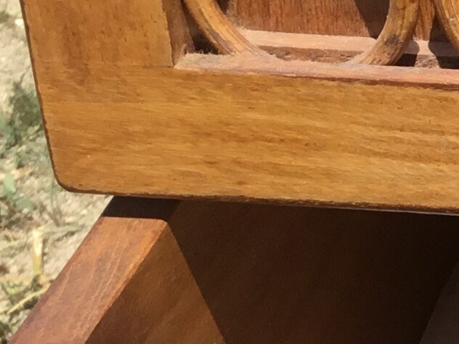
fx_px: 2122
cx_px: 825
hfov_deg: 11.5
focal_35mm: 160
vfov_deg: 9.2
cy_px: 297
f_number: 2.4
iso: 25
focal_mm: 3.3
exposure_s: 1/741
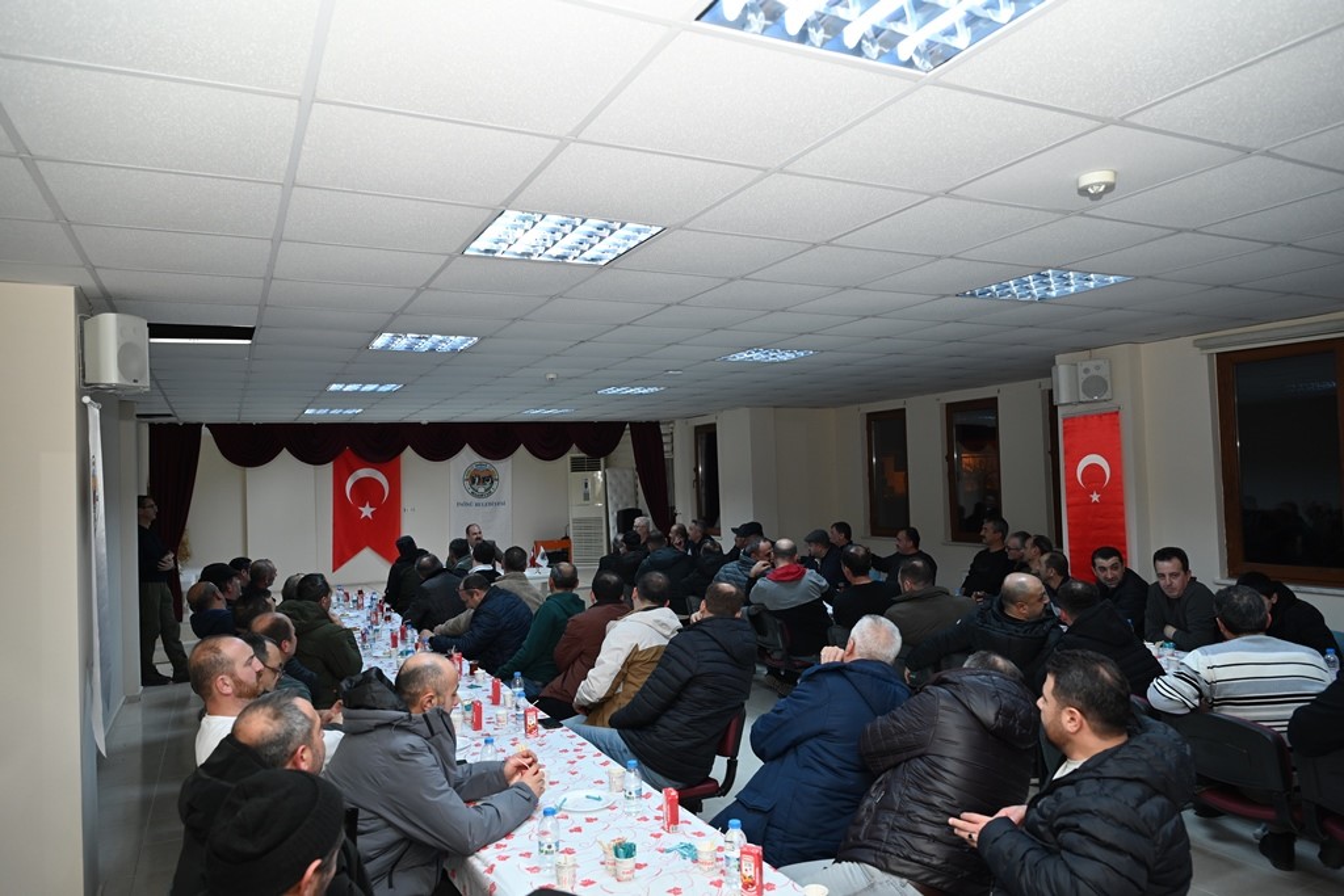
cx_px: 672
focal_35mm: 24
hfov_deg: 73.7
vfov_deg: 53.1
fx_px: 896
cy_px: 448
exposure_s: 1/60
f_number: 4
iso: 500
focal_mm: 24
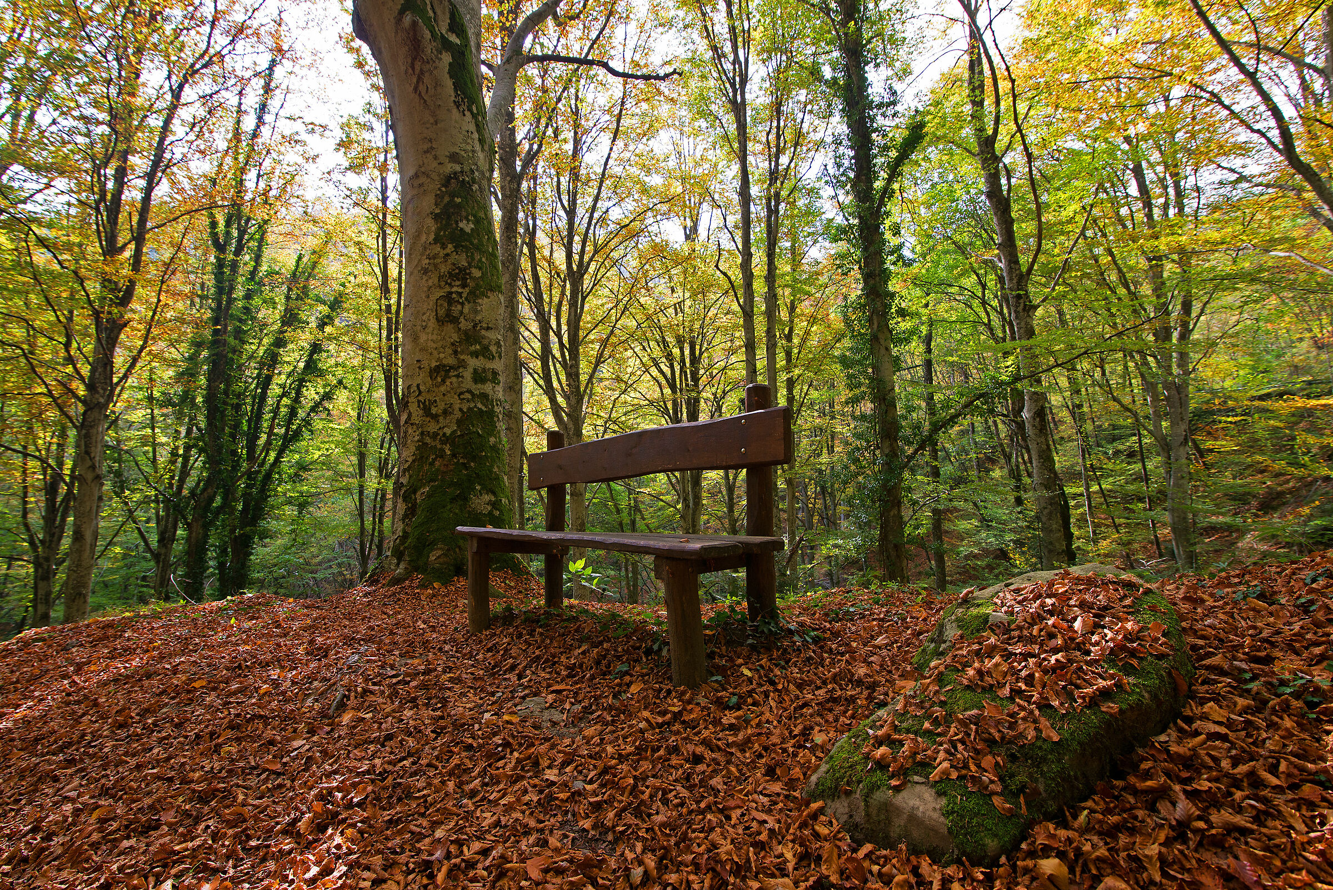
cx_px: 666
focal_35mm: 16
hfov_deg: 96.7
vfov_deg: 73.8
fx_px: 593
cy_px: 445
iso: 500
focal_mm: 16
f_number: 8
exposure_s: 1/200
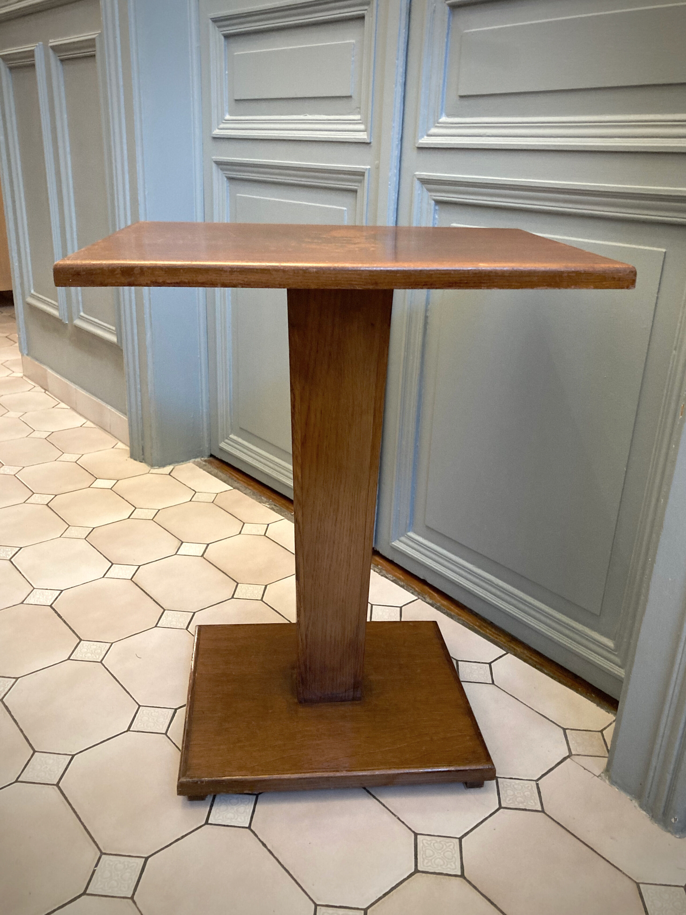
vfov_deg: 63.4
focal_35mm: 28
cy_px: 458
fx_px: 740
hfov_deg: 49.7
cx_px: 343
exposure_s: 1/25
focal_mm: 3.99
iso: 400
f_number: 1.8
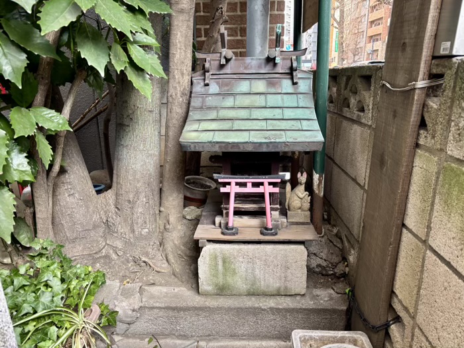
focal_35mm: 26
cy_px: 174
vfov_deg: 53.1
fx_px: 349
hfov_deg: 67.3
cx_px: 232
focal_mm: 5.96
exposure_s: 1/121
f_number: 1.6
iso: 80
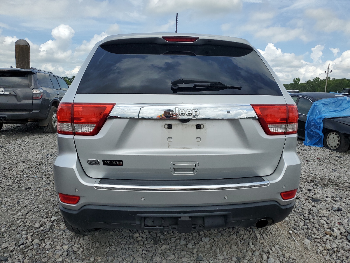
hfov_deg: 67.3
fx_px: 263
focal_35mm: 26
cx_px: 175
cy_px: 132
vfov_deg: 53.1
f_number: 1.5
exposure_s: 1/5000
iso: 50
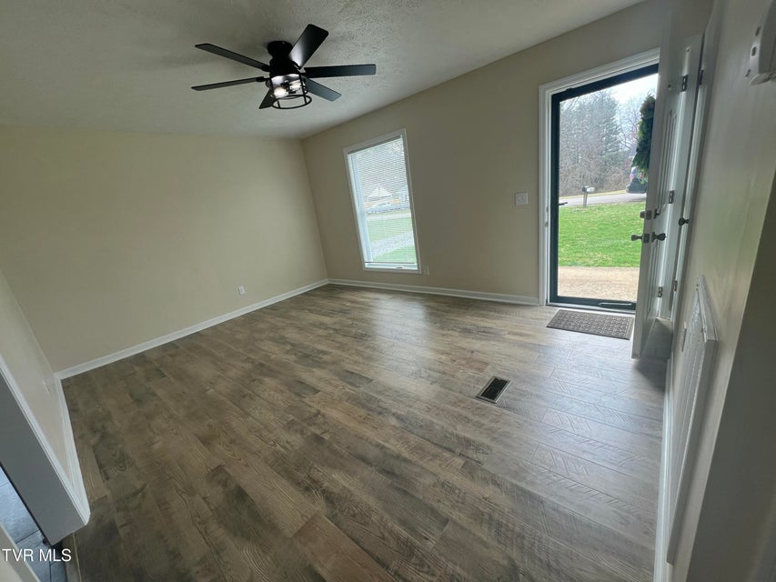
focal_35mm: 13
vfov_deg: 89.9
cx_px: 388
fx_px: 291
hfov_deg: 106.2
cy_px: 291
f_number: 1.8
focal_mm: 1.57
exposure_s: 1/127
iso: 32
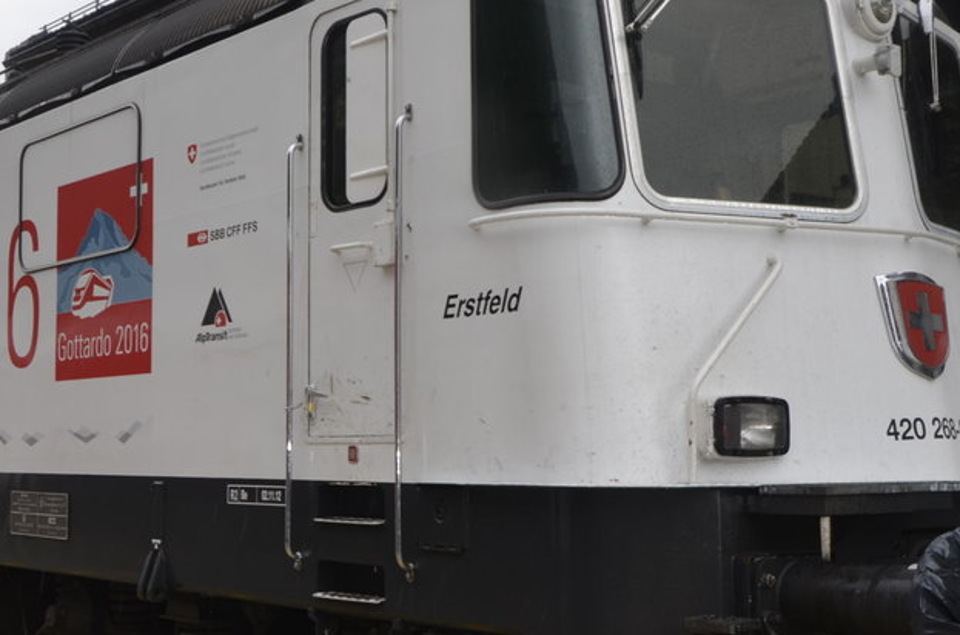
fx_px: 1383
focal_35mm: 52
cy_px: 339
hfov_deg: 37.9
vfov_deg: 25.8
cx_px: 321
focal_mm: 18
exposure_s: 1/200
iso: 100
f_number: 6.3
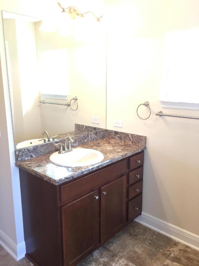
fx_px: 222
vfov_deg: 61.7
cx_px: 100
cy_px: 133
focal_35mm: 29
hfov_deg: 48.2
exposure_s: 1/30
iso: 100
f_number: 2.2
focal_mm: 4.15
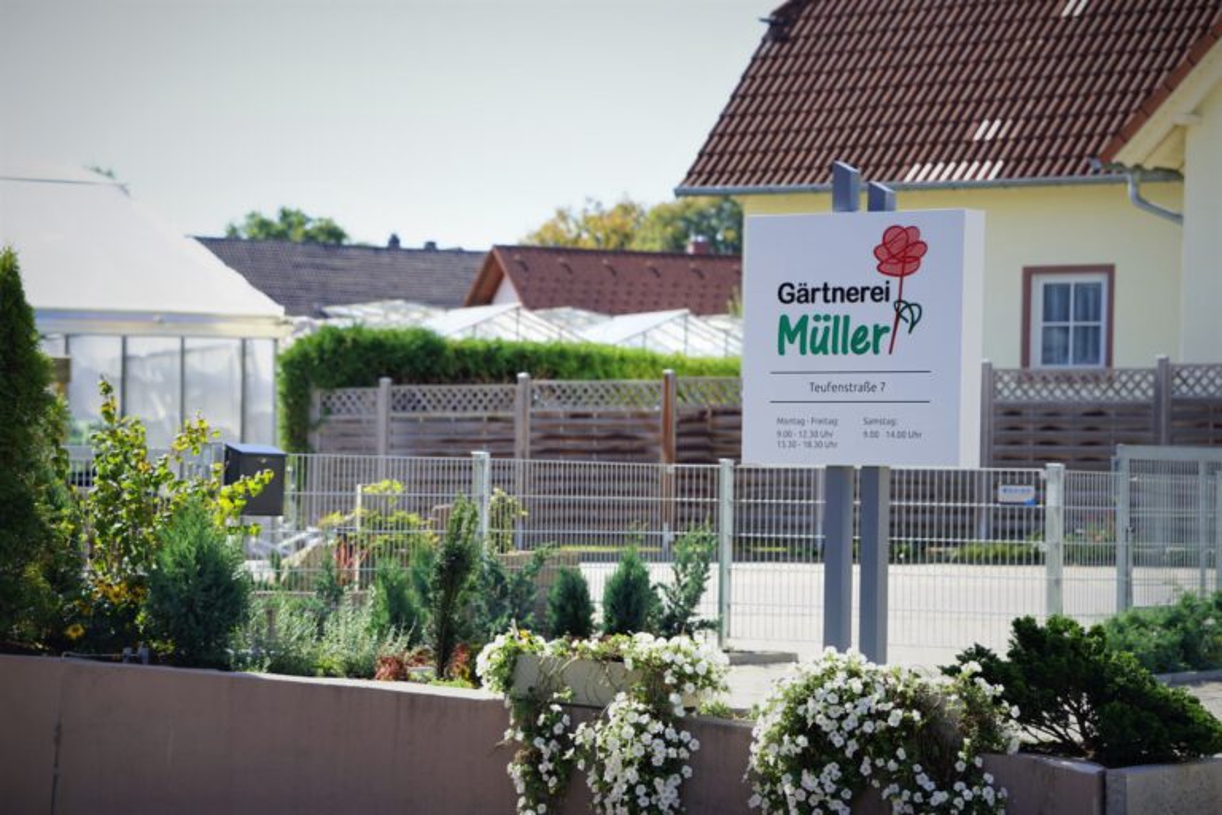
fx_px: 4107
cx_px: 611
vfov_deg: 11.3
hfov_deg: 16.9
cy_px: 408
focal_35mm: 121
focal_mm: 121
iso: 100
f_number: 5.6
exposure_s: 1/250
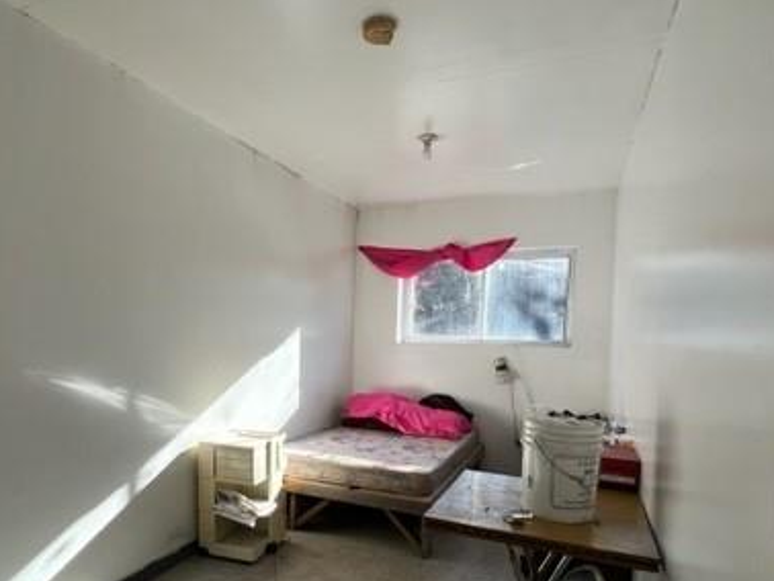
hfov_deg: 76.0
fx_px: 492
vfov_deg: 60.0
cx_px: 340
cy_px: 376
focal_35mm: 22
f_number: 1.8
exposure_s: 1/231
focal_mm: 1.57
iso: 32
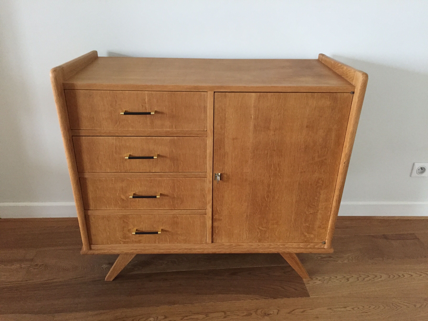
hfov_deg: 61.7
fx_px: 359
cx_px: 214
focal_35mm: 29
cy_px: 160
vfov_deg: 48.2
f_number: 2.2
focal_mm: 4.15
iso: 250
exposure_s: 1/25
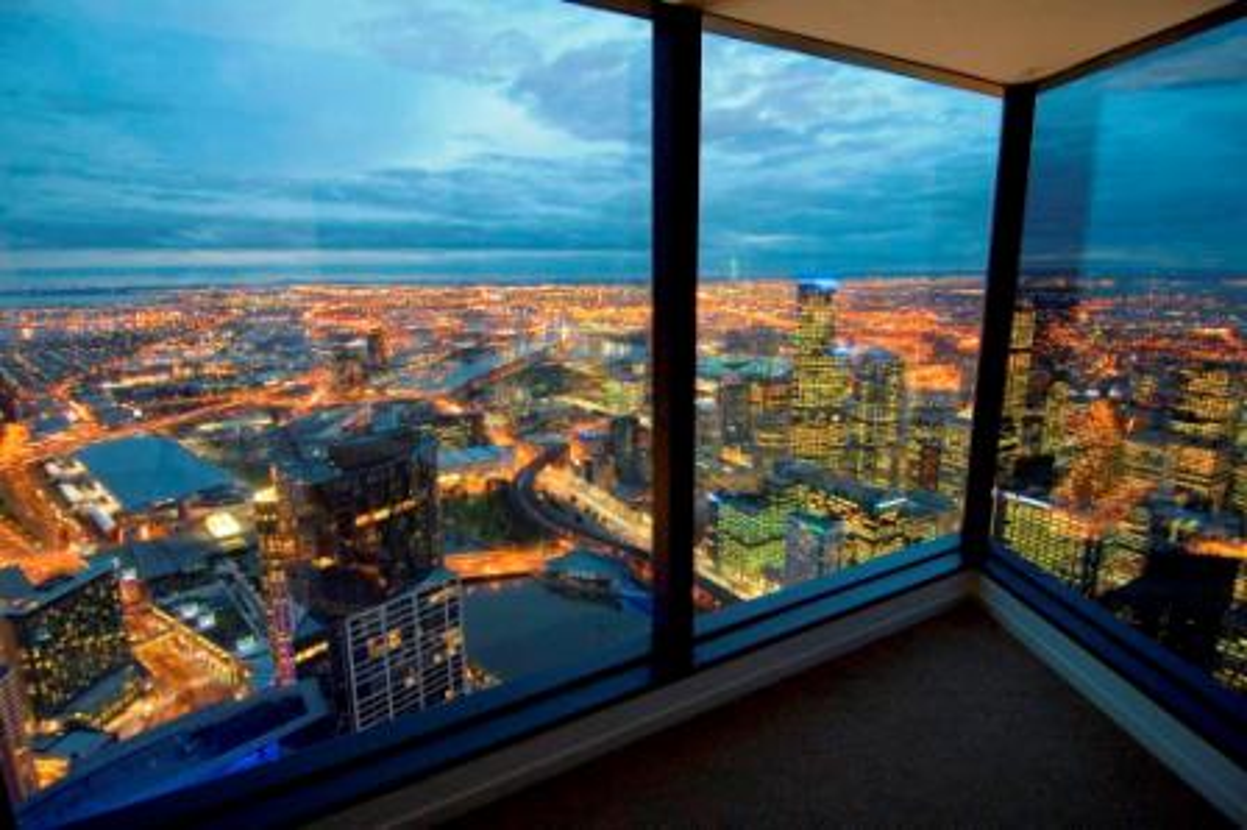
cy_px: 415
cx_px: 624
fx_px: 623
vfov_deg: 67.3
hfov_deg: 90.0
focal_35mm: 18
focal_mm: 12
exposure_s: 1/1.25
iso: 400
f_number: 4
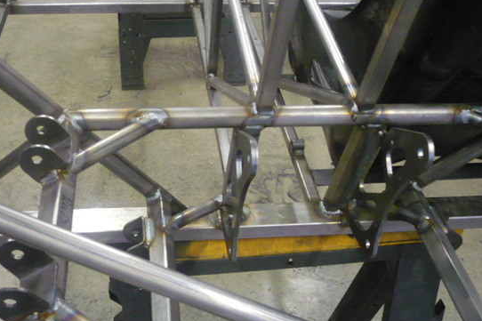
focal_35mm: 43
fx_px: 576
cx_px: 200
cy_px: 204
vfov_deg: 31.0
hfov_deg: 45.3
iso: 400
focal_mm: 5.8
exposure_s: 1/15
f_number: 2.8
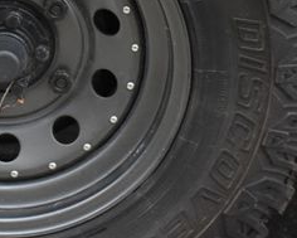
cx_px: -4
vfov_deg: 10.1
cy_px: 25
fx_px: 1345
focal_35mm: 153
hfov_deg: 12.4
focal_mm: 40
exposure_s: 1/60
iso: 1600
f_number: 4.5
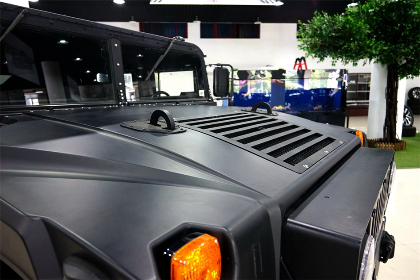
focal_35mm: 24
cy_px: 140
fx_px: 280
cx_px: 210
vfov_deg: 53.1
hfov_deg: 73.8
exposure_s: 1/60
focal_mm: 24
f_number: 4
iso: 1000
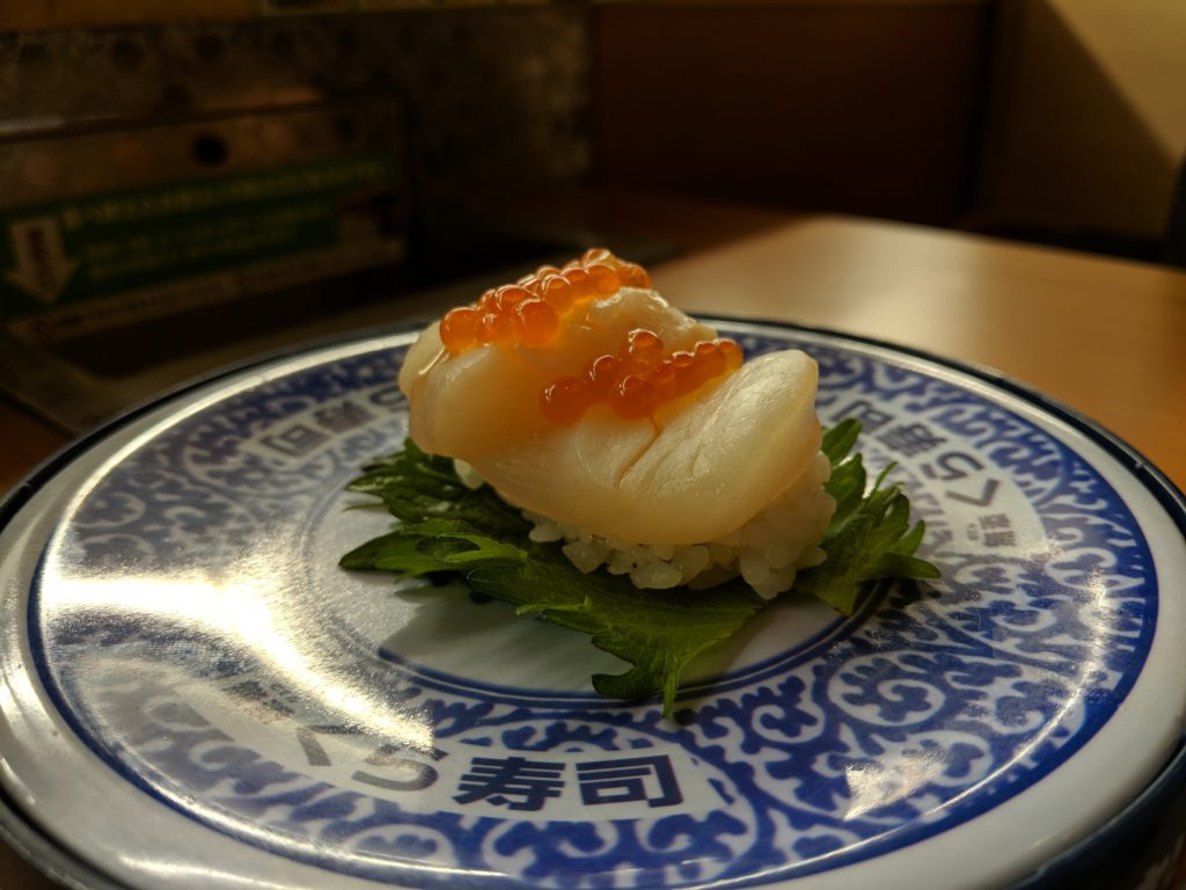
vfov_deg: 51.4
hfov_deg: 65.3
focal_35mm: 27
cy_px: 445
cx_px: 593
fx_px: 925
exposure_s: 1/140
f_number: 1.8
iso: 45
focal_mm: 4.44
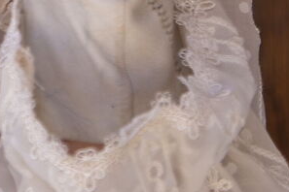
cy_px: -900
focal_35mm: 1189
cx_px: -103
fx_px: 9544
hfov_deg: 1.7
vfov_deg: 1.1
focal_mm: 147
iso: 100
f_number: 2.8
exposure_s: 1/250
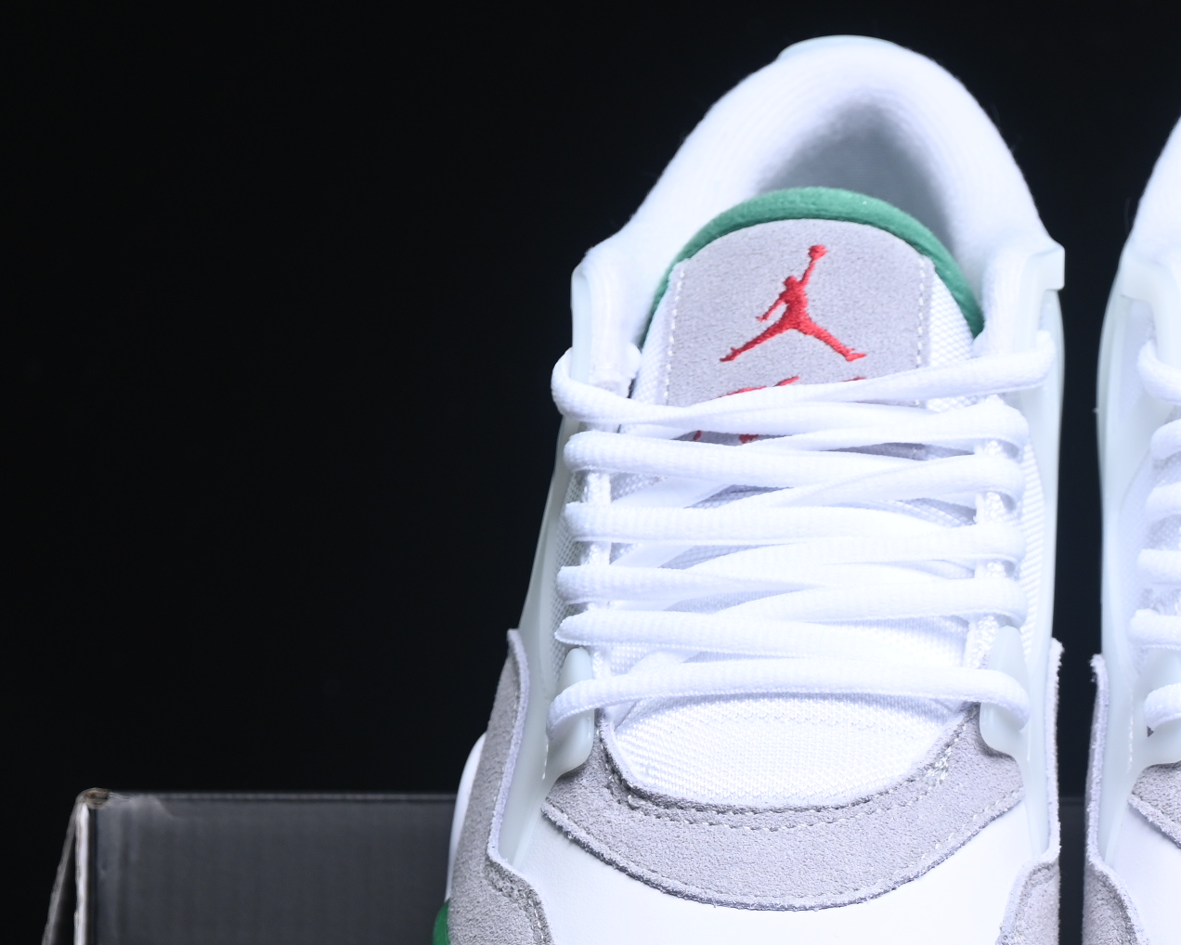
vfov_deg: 10.0
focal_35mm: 154
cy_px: 861
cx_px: 1054
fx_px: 5384
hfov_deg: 12.4
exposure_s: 1/60
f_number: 6.3
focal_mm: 50
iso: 160
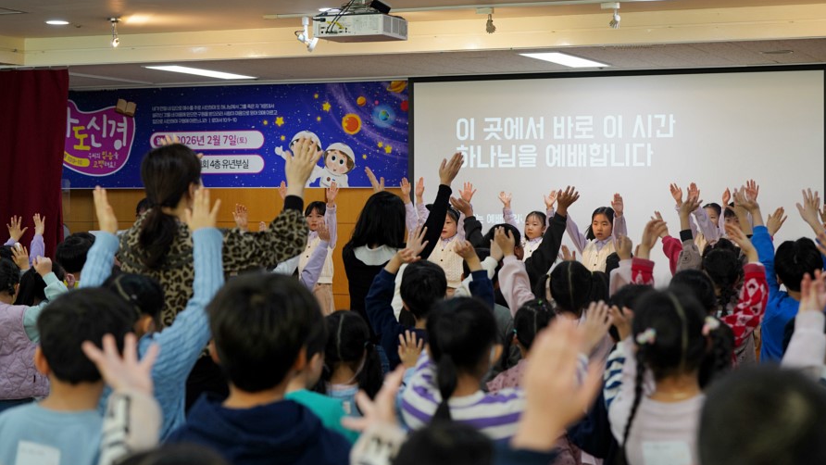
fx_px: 1621
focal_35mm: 74
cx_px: 416
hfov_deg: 28.6
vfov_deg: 16.3
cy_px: 203
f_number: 4
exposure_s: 1/160
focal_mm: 70
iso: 640
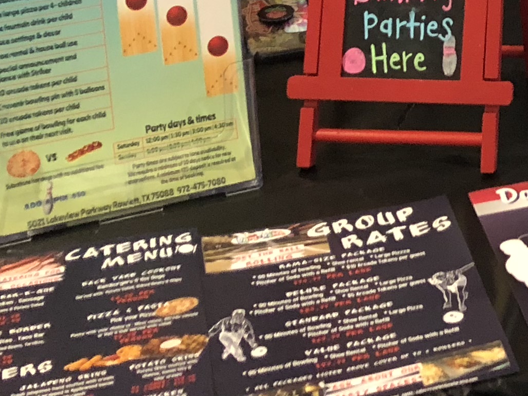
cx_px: 749
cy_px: -318
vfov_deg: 12.3
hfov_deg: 16.6
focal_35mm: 110
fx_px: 1678
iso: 100
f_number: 1.8
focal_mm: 3.99
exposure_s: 1/12
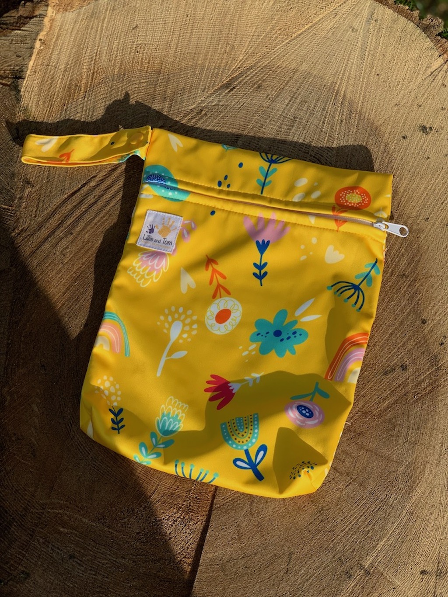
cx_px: 224
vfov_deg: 36.8
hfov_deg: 28.0
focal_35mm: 52
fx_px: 898
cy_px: 298
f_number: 2.4
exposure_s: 1/1115
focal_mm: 6
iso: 16
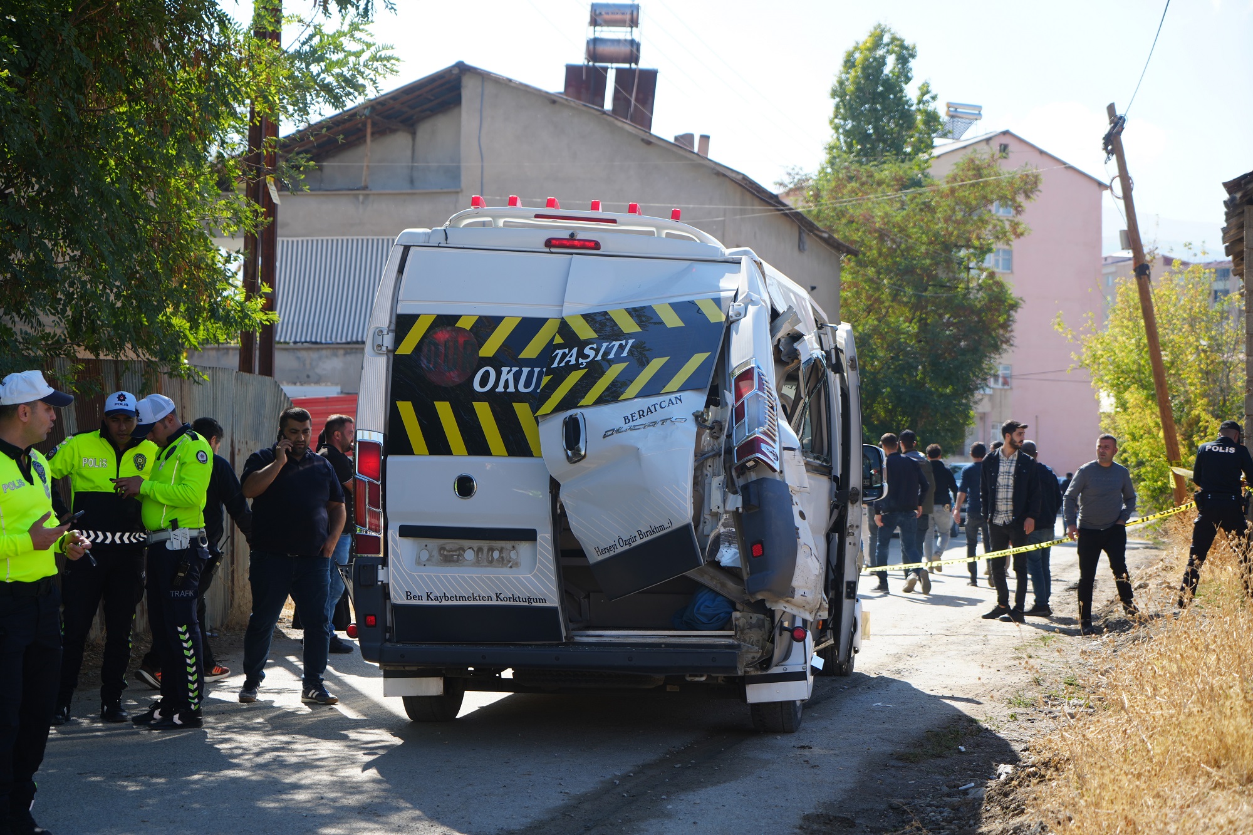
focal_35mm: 70
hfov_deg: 28.8
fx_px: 2436
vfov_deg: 19.5
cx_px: 626
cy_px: 418
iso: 100
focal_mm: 70
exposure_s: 1/320
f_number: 5
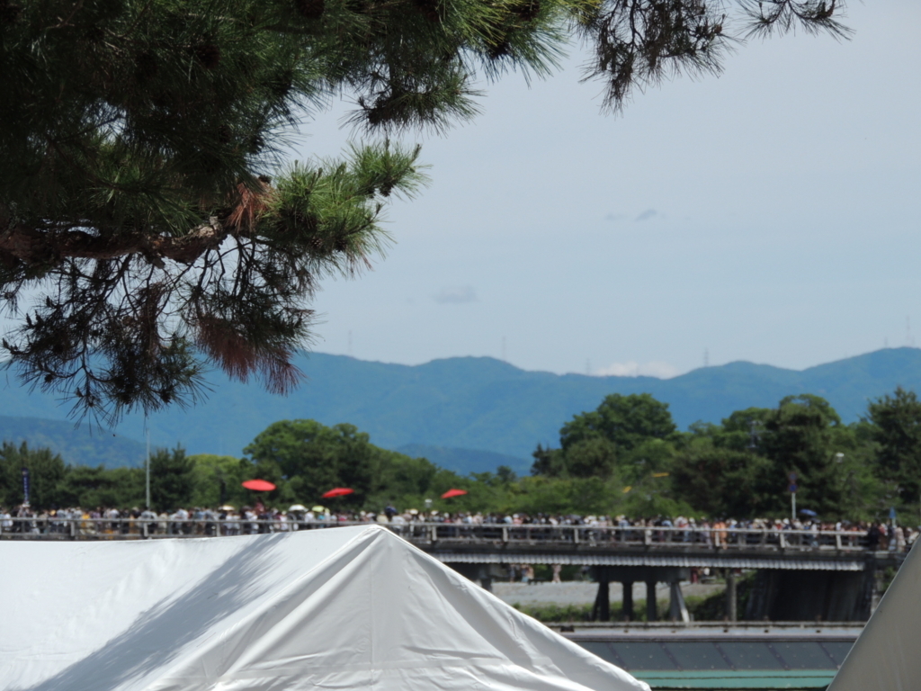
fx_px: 6652
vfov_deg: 5.9
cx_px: 460
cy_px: 346
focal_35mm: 250
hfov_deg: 7.9
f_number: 4.7
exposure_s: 1/800
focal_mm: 44.5
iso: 100
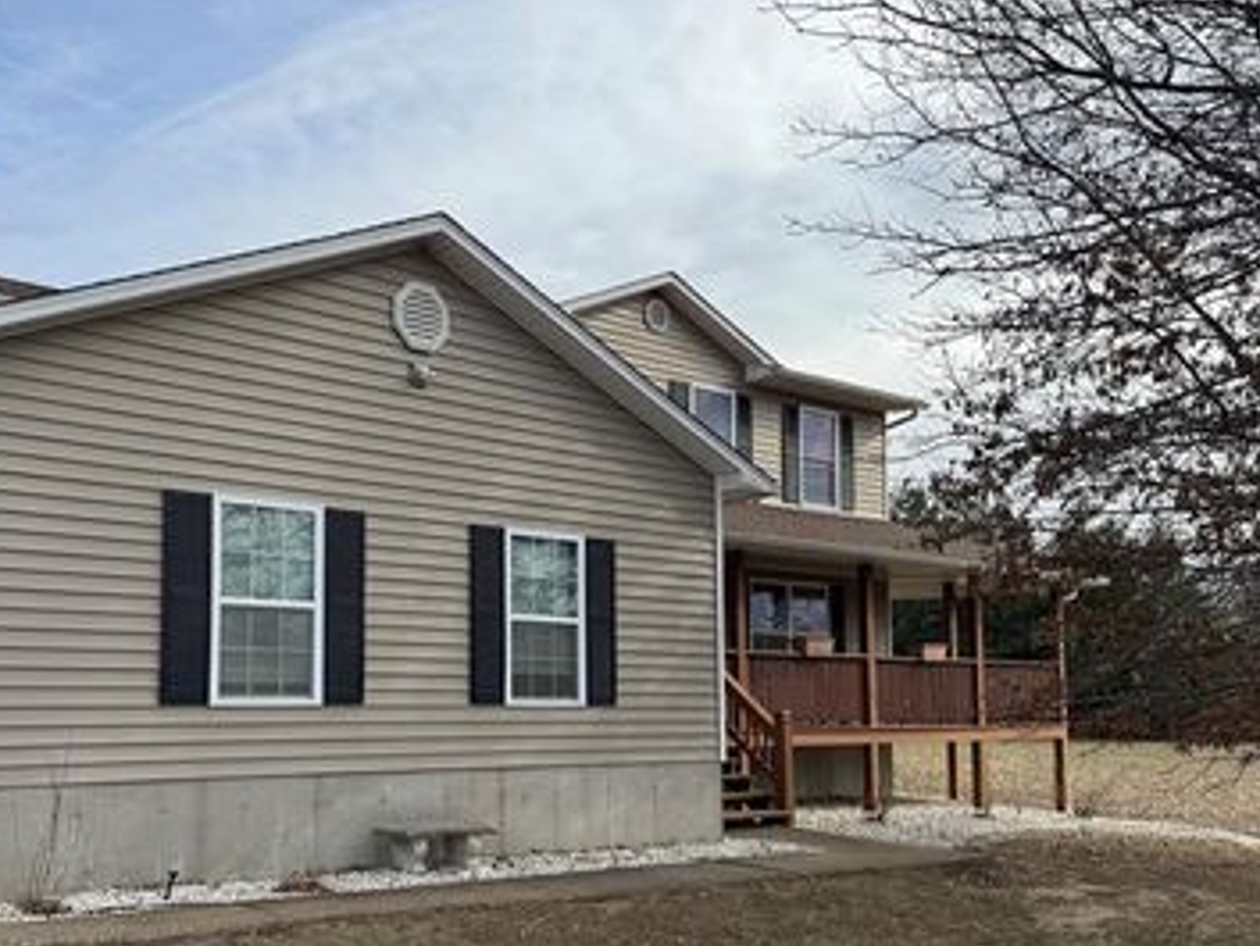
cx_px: 443
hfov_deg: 53.1
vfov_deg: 41.5
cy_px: 598
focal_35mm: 34
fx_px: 1238
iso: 80
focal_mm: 6.76
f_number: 1.78
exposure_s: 1/3413
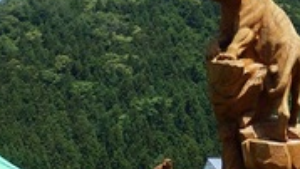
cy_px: 153
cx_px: 111
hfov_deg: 14.5
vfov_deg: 8.2
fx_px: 1178
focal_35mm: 148
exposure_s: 1/500
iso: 80
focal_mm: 9.8
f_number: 4.1
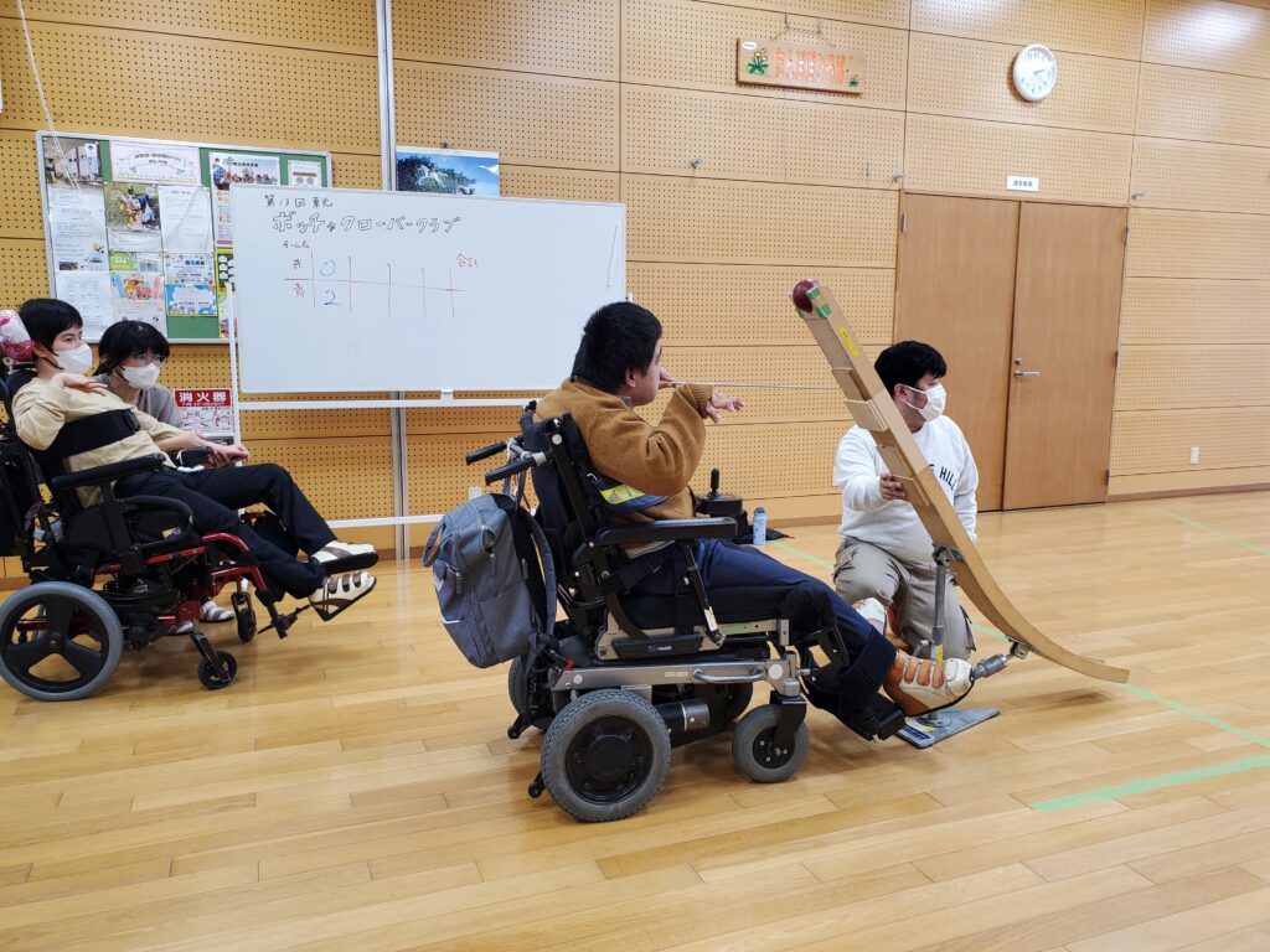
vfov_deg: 53.1
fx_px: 954
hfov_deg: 67.3
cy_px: 476
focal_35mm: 26
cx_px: 635
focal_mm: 4.3
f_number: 2.4
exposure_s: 1/120
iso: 160
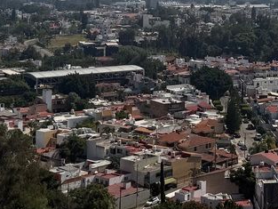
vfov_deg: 15.5
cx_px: 289
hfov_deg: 20.5
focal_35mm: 92
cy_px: -42
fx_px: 739
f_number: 1.78
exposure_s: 1/14286
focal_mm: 6.76
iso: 80
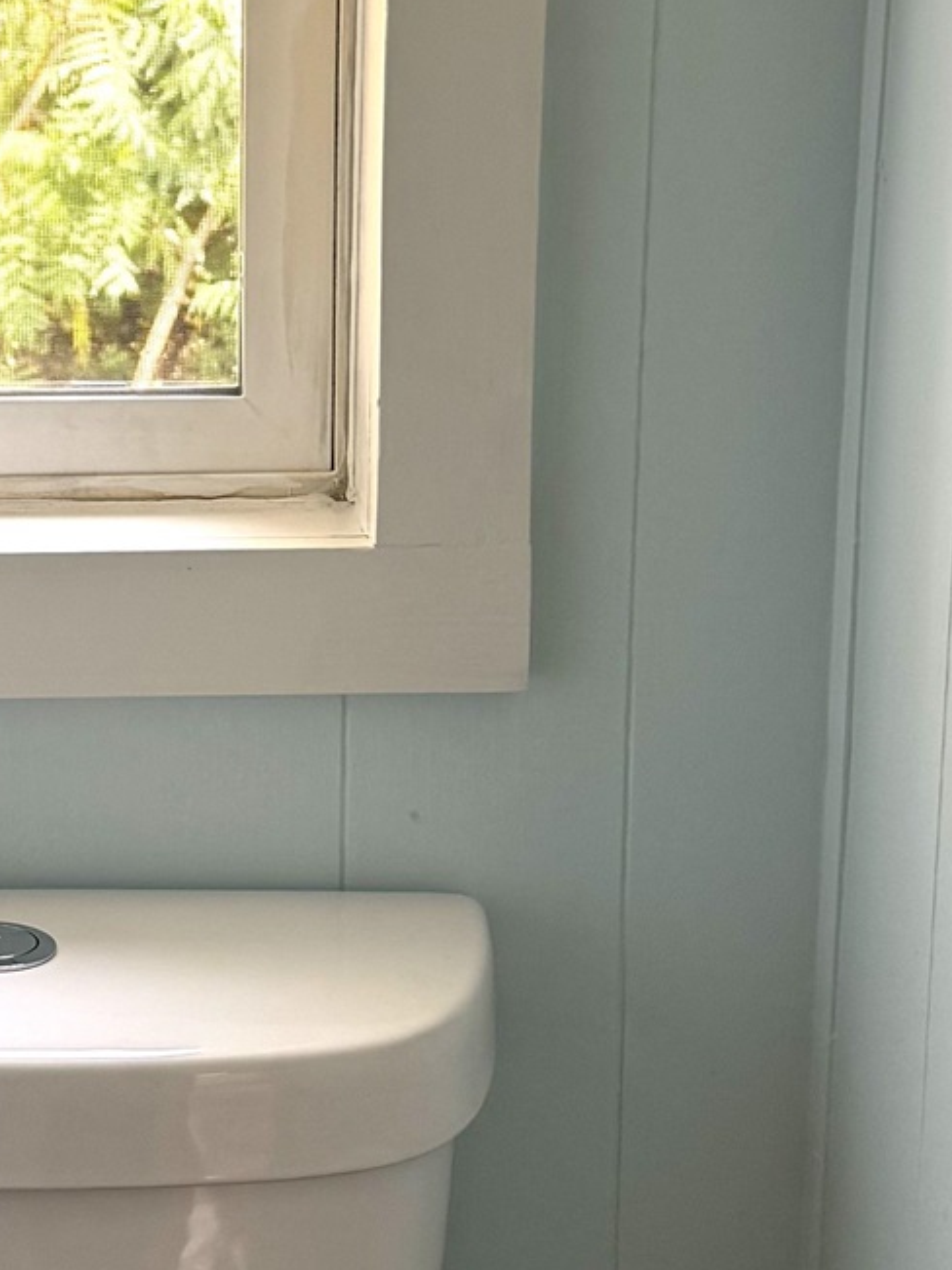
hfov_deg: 16.9
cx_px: -49
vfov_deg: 22.9
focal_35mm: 85
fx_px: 3118
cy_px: 400
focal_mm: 6.76
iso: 80
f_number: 1.78
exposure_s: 1/121
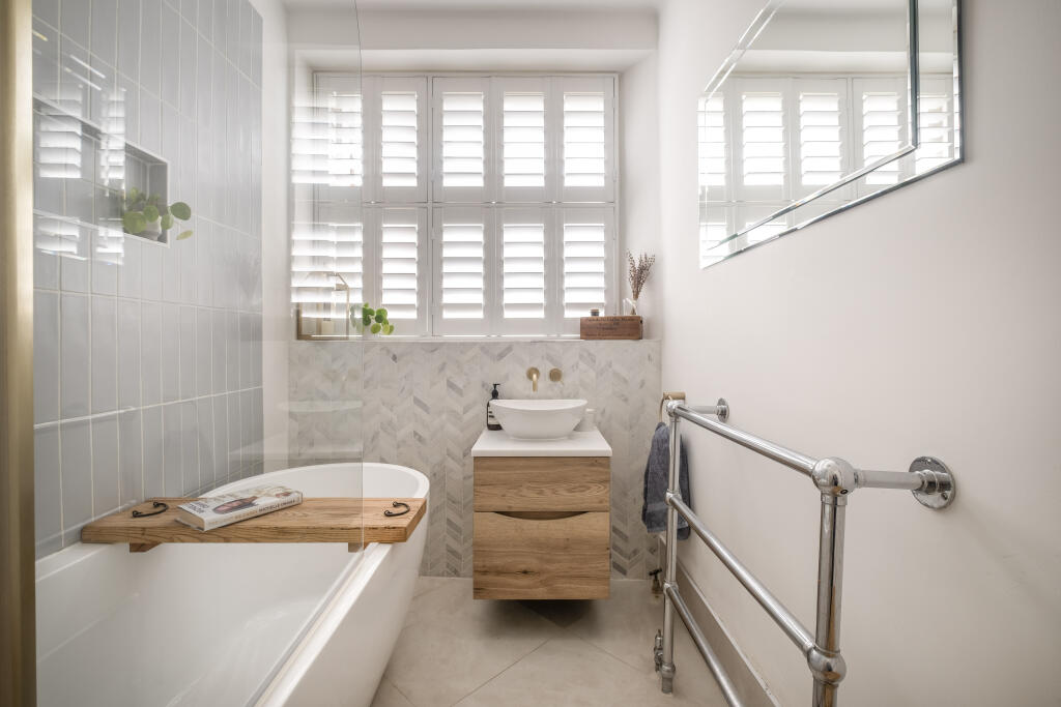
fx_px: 442
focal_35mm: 15
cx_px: 530
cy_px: 354
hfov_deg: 100.4
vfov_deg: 77.3
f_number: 7.1
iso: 200
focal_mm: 10
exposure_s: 1/15
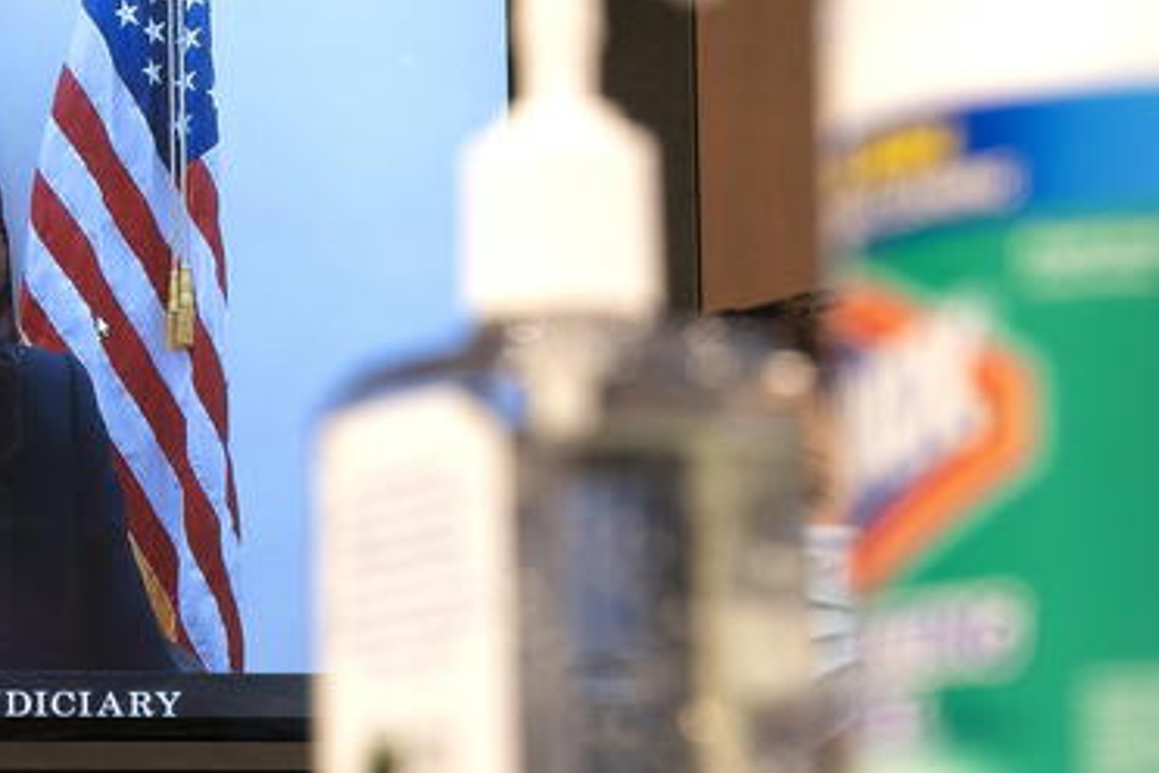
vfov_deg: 7.1
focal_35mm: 192
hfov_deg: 10.6
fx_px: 6181
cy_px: 522
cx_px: 81
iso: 400
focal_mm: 68
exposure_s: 1/30
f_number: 6.3
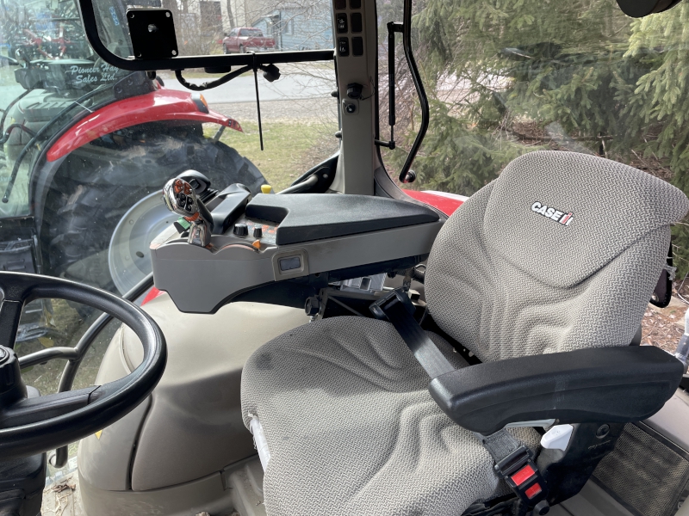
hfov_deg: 67.3
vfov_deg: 53.1
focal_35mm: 26
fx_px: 518
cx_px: 344
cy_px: 258
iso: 32
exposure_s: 1/186
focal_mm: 4.2
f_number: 1.6
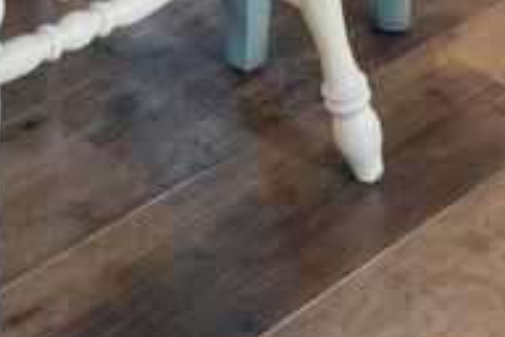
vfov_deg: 7.8
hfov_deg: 16.0
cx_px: 174
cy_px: -932
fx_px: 1795
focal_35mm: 128
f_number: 9
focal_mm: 16
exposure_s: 3.2
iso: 250
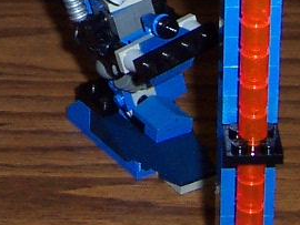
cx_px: 51
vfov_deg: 8.9
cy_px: -171
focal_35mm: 160
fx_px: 1388
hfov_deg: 12.3
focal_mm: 5.6
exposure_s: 1/60
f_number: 2.8
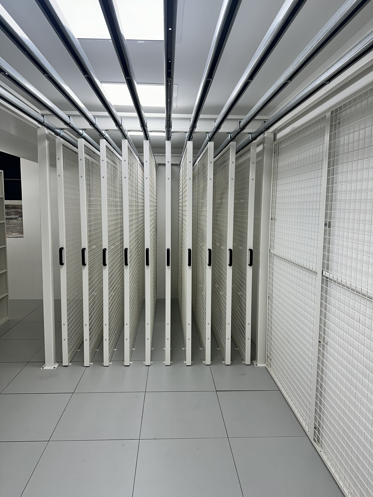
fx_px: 345
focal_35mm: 24
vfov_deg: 71.6
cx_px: 186
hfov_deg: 56.8
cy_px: 248
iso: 64
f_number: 1.78
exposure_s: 1/100
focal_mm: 6.86
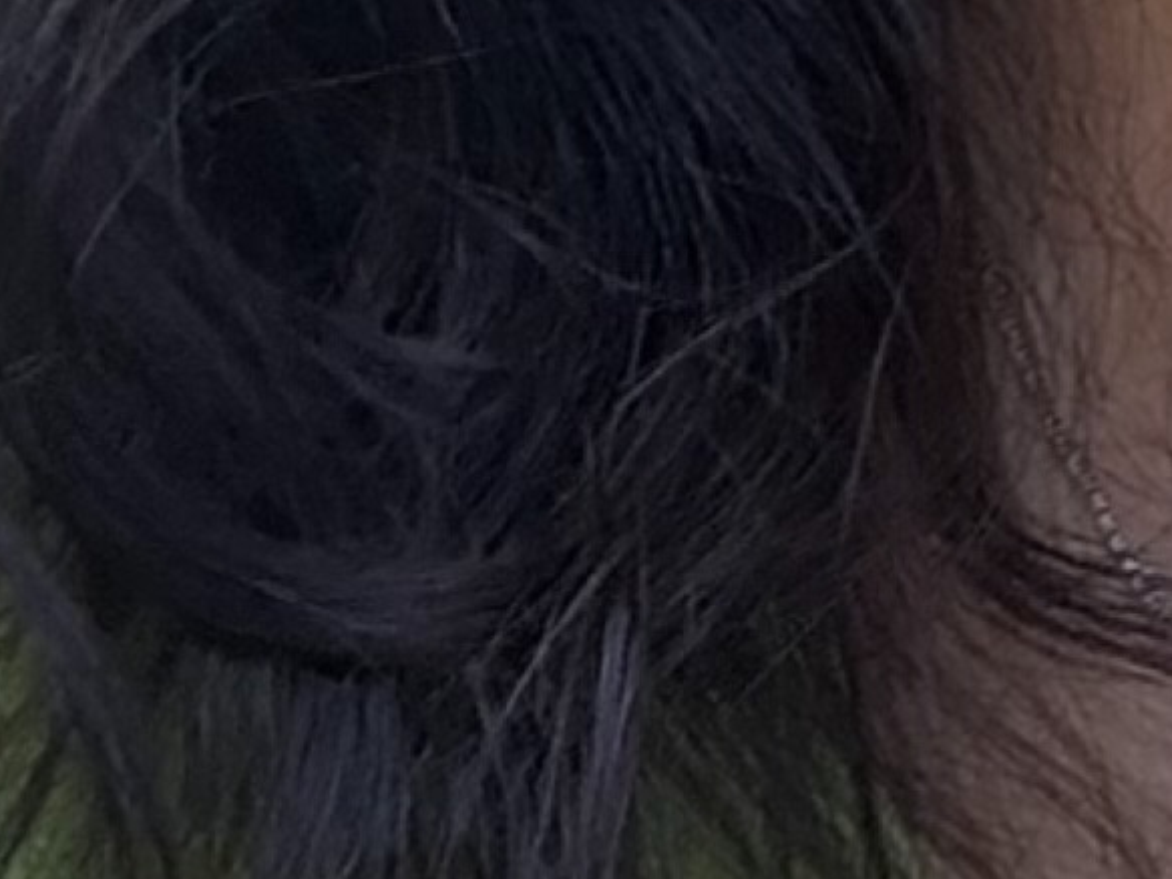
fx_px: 5382
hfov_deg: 12.3
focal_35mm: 159
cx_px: 1037
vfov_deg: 9.1
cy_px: -473
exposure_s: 1/207
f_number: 1.9
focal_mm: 2.69
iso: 25
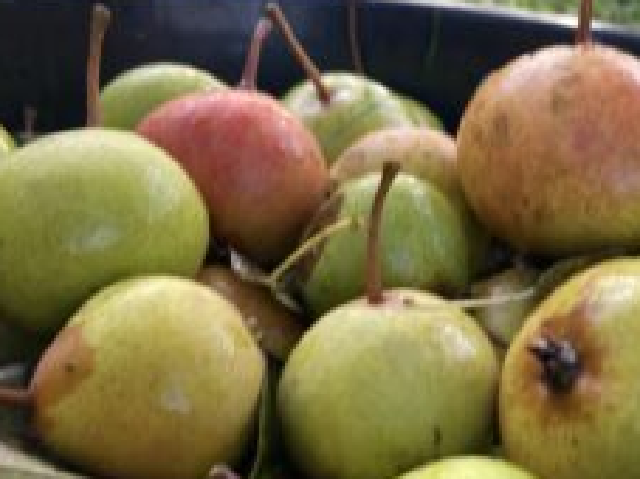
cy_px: 217
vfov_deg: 32.1
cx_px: 438
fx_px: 832
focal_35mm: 45
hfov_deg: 41.4
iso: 20
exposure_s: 1/126
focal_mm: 3.99
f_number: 1.8
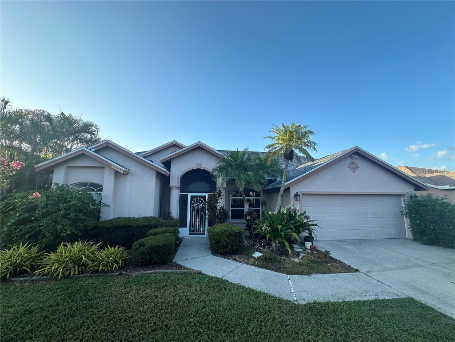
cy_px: 171
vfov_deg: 85.7
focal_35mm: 14
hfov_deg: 102.1
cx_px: 228
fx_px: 184
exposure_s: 1/629
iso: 40
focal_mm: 2.22
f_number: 2.2
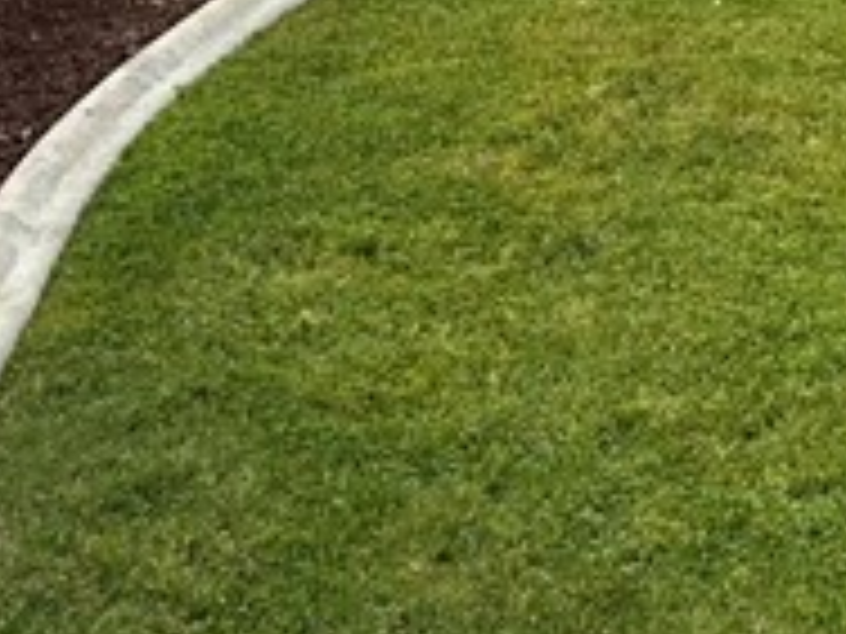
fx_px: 3202
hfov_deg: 14.5
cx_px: 1058
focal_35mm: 131
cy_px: -607
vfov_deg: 10.5
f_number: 1.78
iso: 80
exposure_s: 1/2732
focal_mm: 6.86
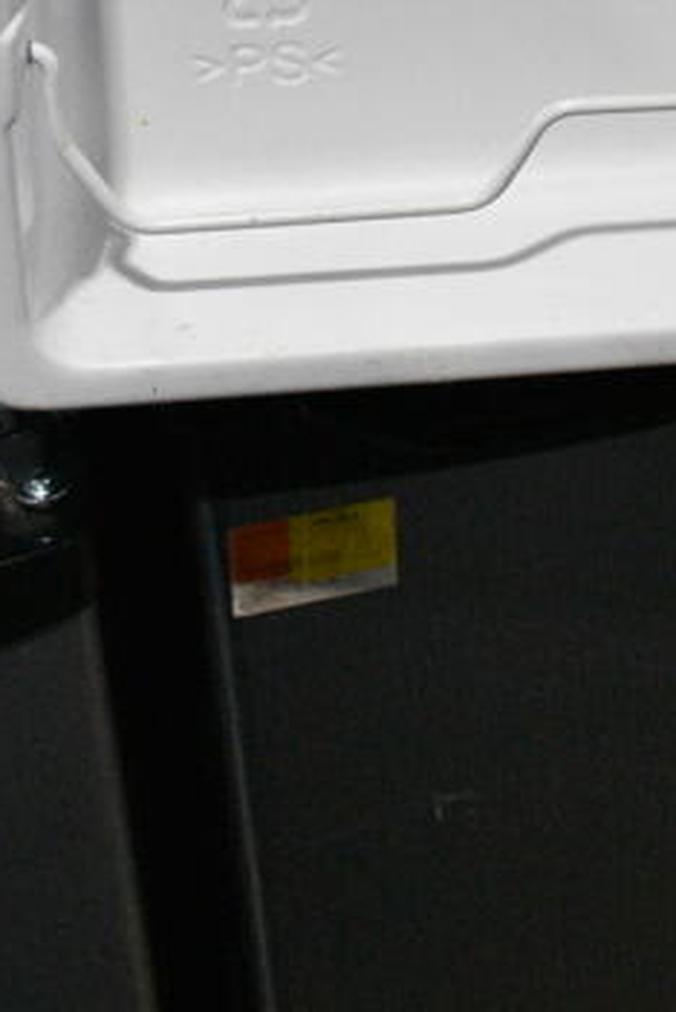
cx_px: 615
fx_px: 2417
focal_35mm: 86
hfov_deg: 15.7
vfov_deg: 21.7
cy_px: -236
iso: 6400
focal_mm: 22
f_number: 9
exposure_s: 1/320
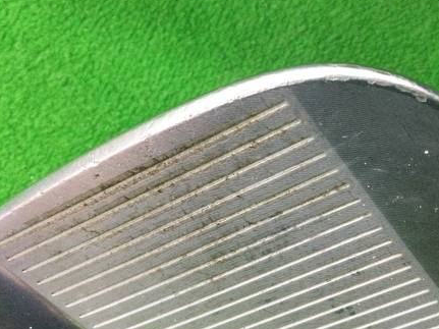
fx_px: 583
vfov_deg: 31.1
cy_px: 91
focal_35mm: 46
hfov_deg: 40.8
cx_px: 291
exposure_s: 1/30
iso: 160
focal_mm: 3.3
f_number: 2.4
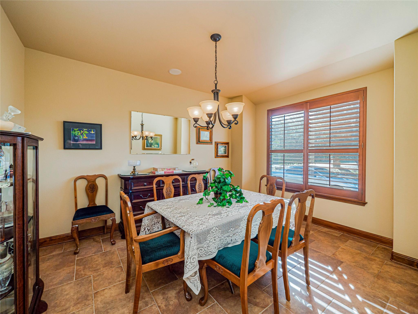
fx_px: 169
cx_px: 209
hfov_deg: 102.1
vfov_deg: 85.7
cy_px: 157
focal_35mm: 14
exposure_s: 1/250
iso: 500
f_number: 6.3
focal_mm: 7
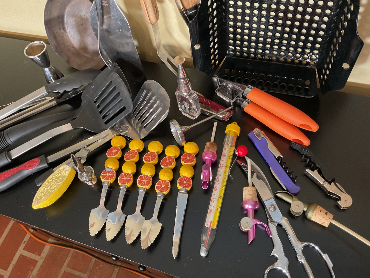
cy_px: 139
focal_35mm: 29
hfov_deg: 61.7
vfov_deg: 48.2
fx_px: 310
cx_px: 185
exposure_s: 1/60
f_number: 1.8
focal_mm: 3
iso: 200
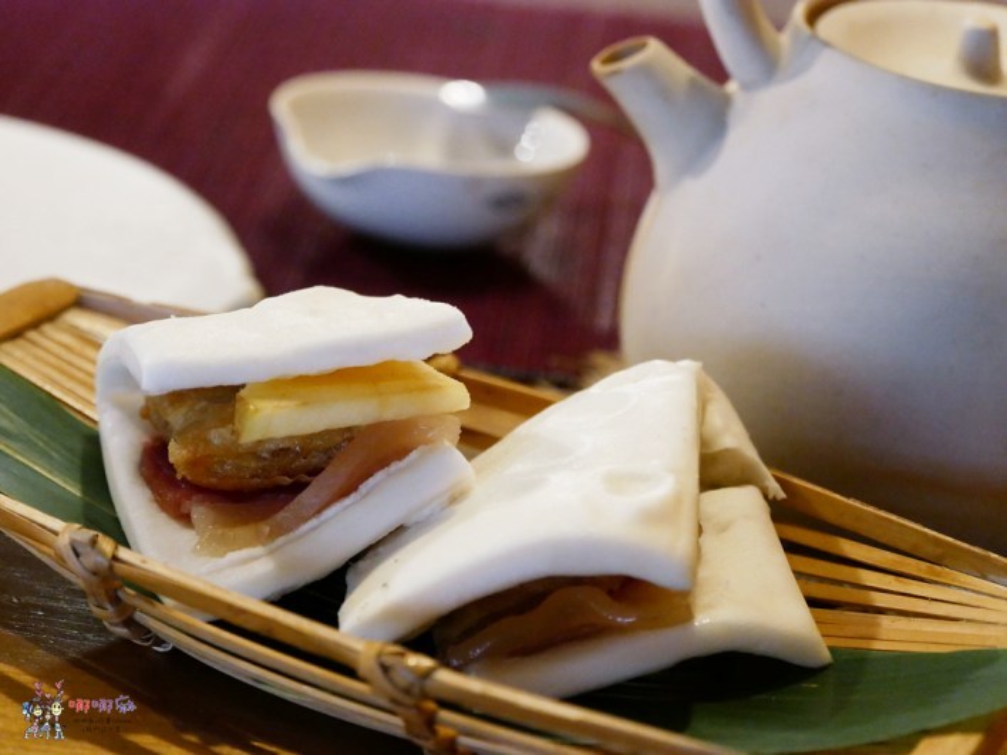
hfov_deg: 17.9
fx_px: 3200
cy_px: 378
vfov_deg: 13.5
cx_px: 504
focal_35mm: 110
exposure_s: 1/40
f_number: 5.1
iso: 3200
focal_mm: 55
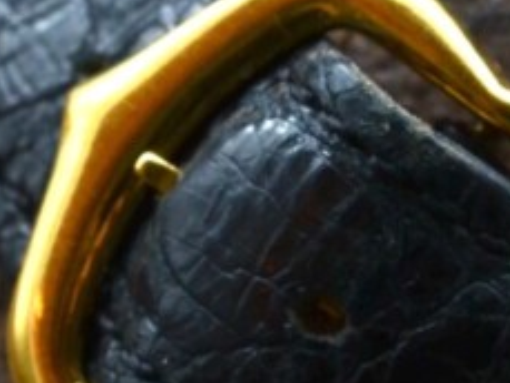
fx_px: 7768
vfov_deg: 2.8
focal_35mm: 527
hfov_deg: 3.8
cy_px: 189
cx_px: 390
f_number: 10
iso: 500
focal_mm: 60
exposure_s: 1/40
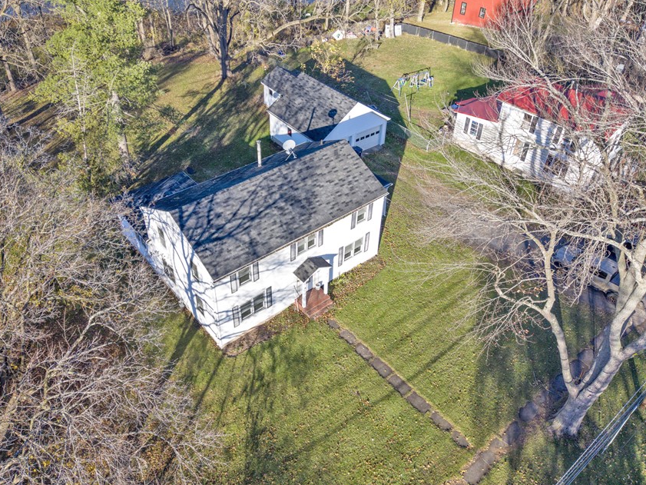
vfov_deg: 49.6
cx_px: 300
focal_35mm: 28
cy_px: 212
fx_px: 523
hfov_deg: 63.4
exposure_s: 1/4000
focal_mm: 8.67
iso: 400
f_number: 1.8
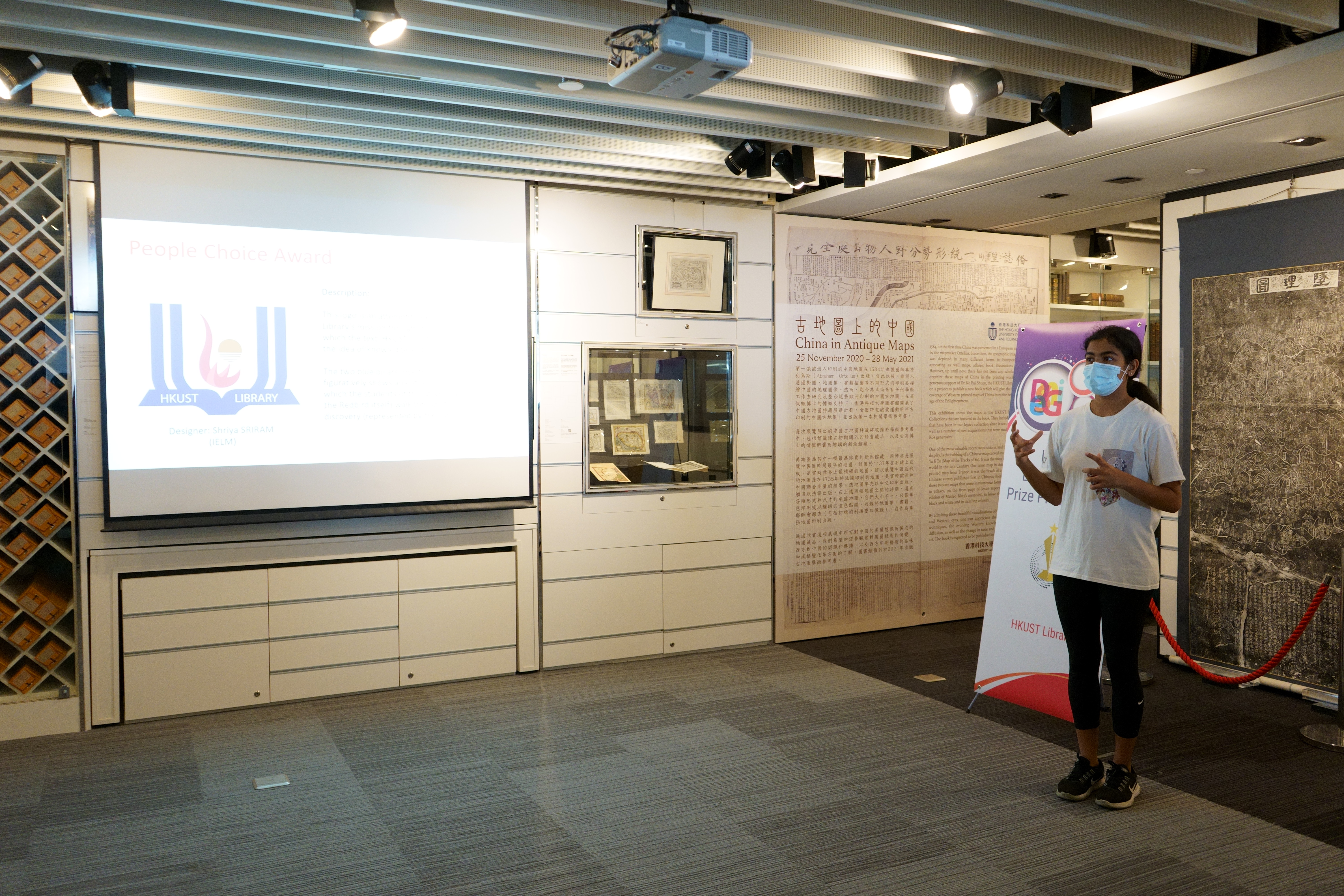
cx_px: 672
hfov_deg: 65.5
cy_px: 448
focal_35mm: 28
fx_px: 1045
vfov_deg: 46.4
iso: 1600
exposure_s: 1/160
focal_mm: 28
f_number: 3.5
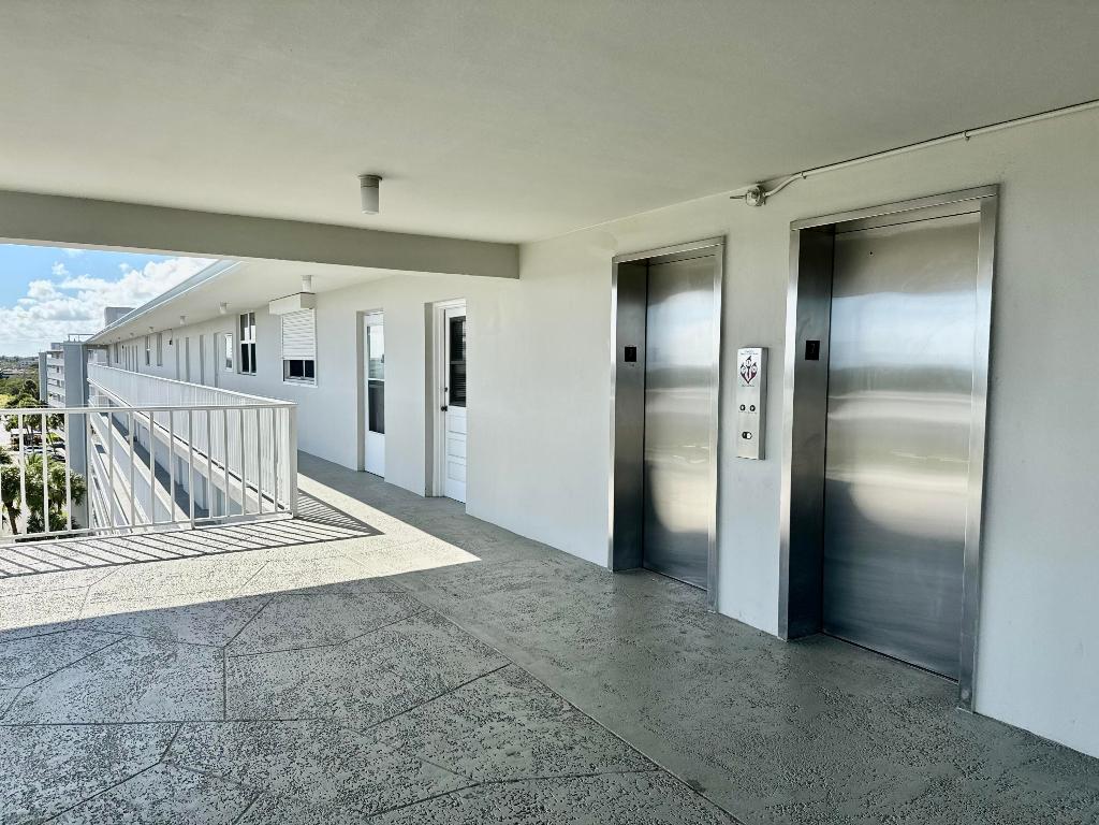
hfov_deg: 71.6
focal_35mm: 24
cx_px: 550
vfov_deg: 56.8
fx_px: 762
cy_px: 412
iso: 80
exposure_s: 1/2710
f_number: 1.78
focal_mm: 6.76
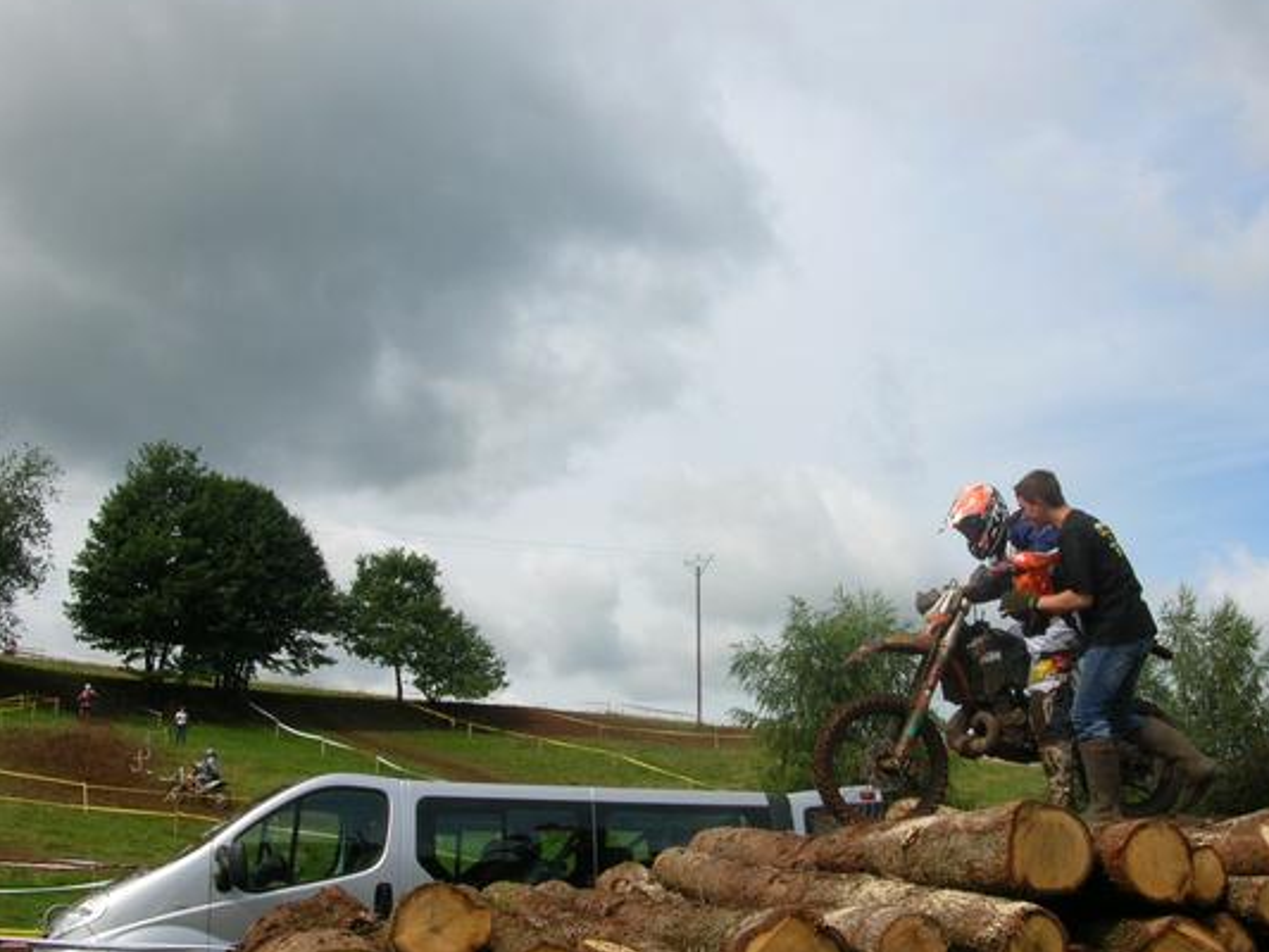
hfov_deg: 44.6
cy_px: 538
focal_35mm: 42
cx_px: 757
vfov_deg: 34.3
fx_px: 1540
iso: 50
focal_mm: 5.8
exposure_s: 1/342
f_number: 5.6
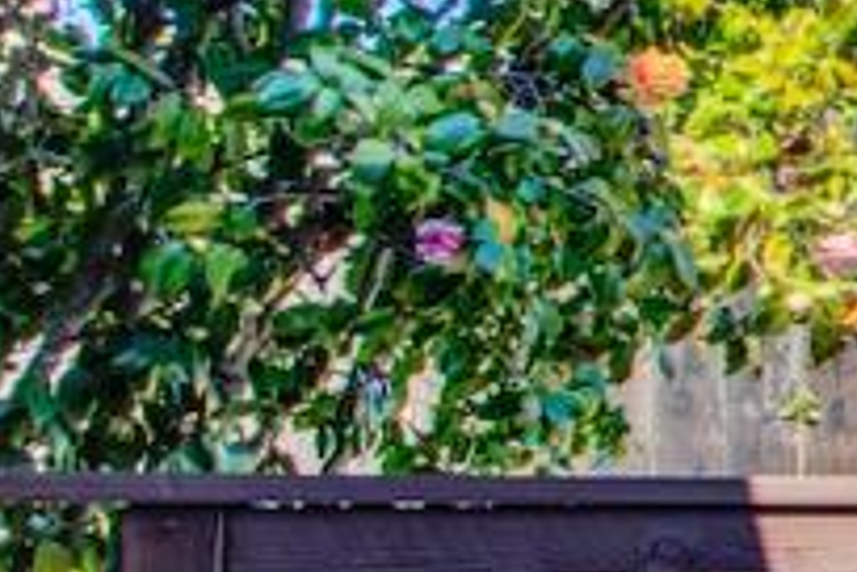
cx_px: 3037
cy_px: 467
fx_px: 2452
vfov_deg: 13.2
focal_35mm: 103
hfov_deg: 9.4
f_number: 14
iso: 100
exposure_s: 1/50
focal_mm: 14
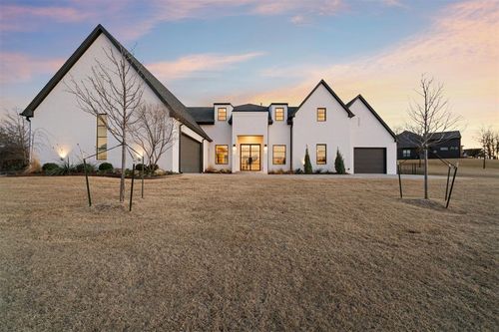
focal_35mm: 16
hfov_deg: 96.8
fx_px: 222
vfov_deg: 73.7
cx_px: 250
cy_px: 166
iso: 200
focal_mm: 16
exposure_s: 1/1.67
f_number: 7.1
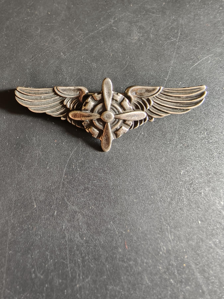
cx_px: 112
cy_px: 150
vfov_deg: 73.9
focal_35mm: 23
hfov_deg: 58.9
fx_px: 198
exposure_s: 1/20.6
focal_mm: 2.32
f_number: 2
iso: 2500
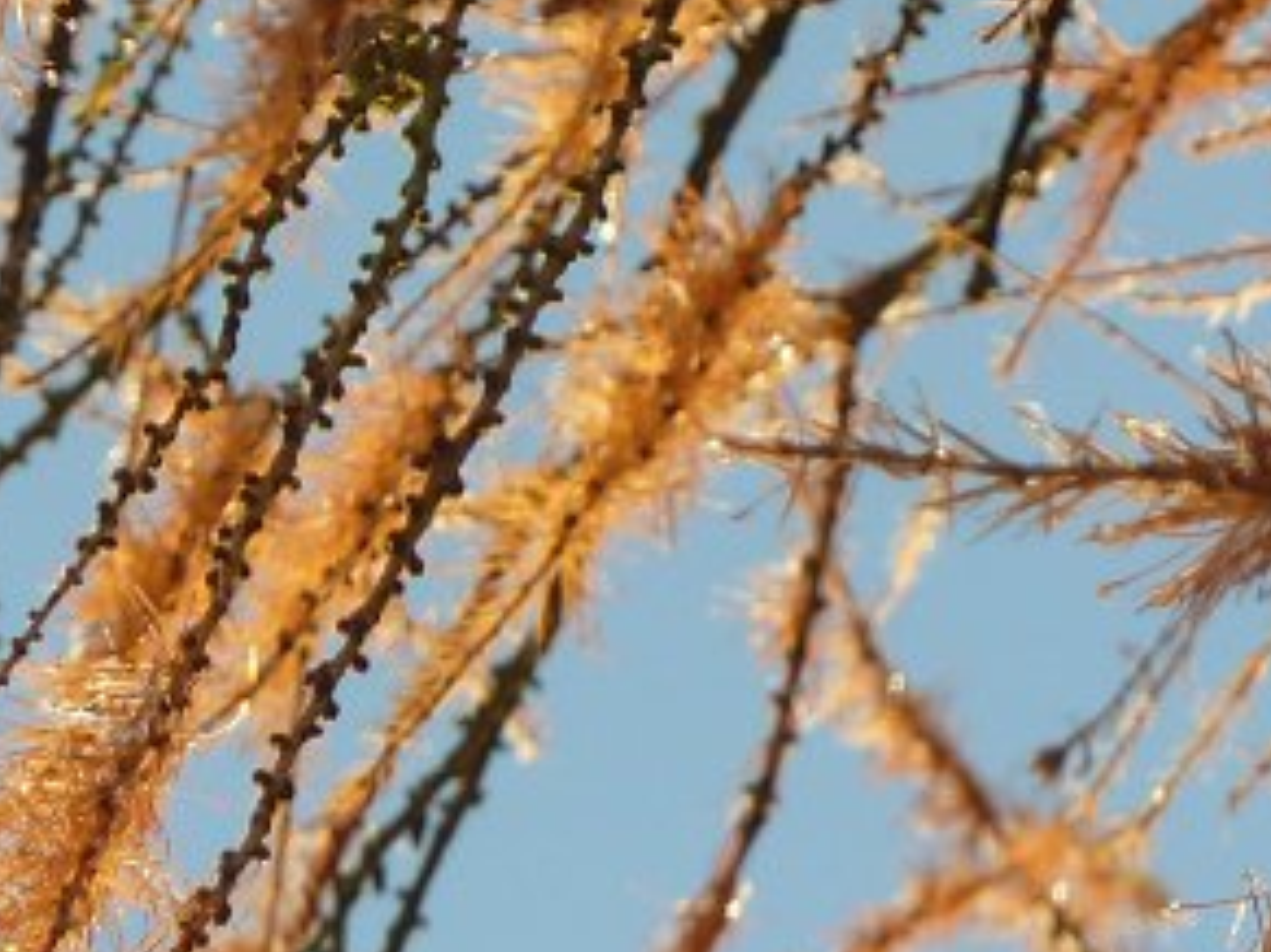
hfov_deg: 2.9
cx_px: 1865
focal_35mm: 690
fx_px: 25324
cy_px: -358
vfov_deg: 2.2
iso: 80
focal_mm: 32.1
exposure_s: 1/125
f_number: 4.5
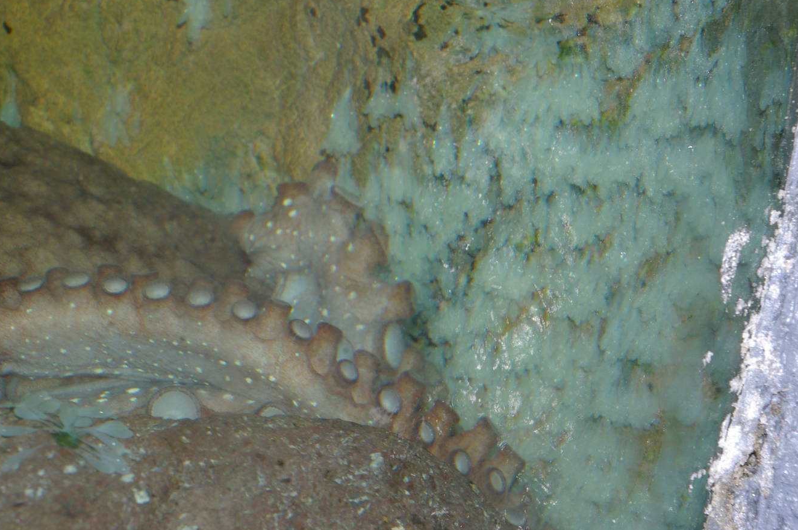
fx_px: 2206
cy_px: 256
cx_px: 330
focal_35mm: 100
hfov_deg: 20.5
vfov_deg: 13.7
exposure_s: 1/60
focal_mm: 55
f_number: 16
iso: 400
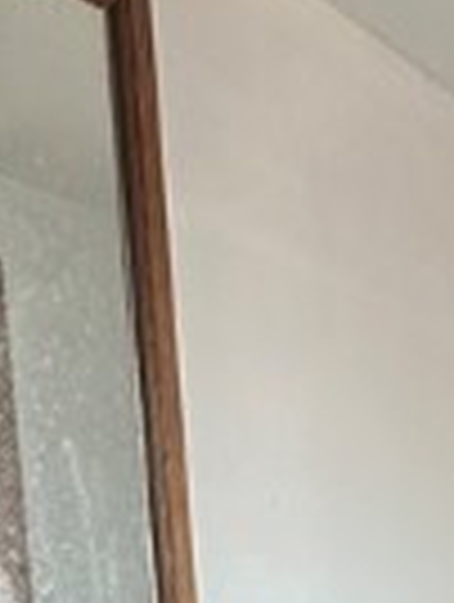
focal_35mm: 80
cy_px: 806
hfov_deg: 17.2
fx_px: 1395
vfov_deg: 21.7
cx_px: 625
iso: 160
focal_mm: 2.22
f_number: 2.2
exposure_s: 1/99
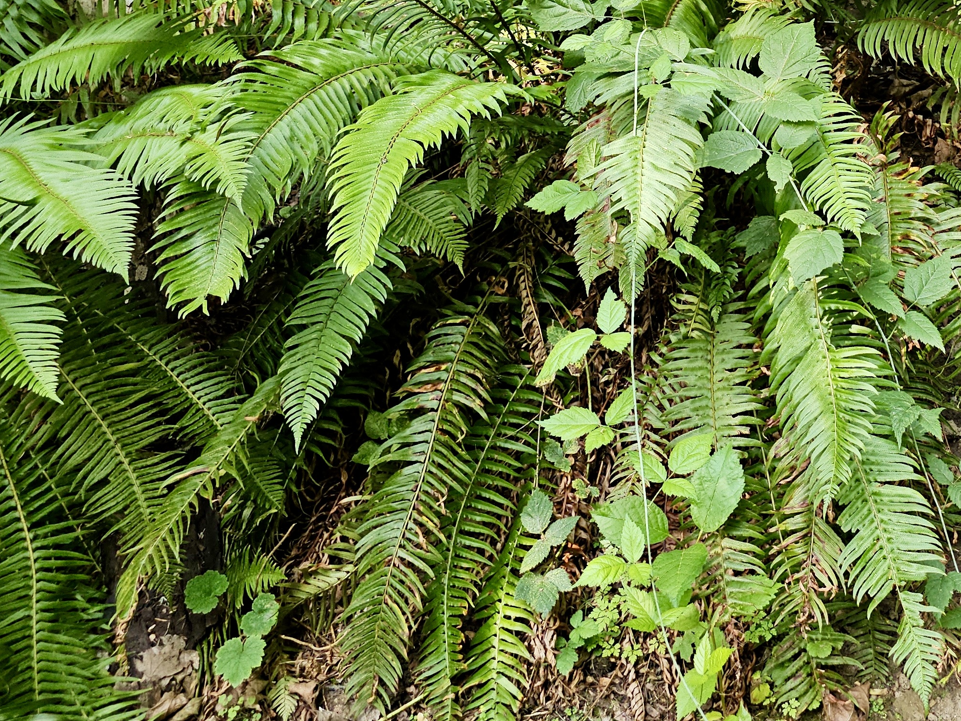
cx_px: 828
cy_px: 29
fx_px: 1277
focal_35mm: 46
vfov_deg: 29.7
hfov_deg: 38.9
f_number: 1.7
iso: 125
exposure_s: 1/180
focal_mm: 6.3
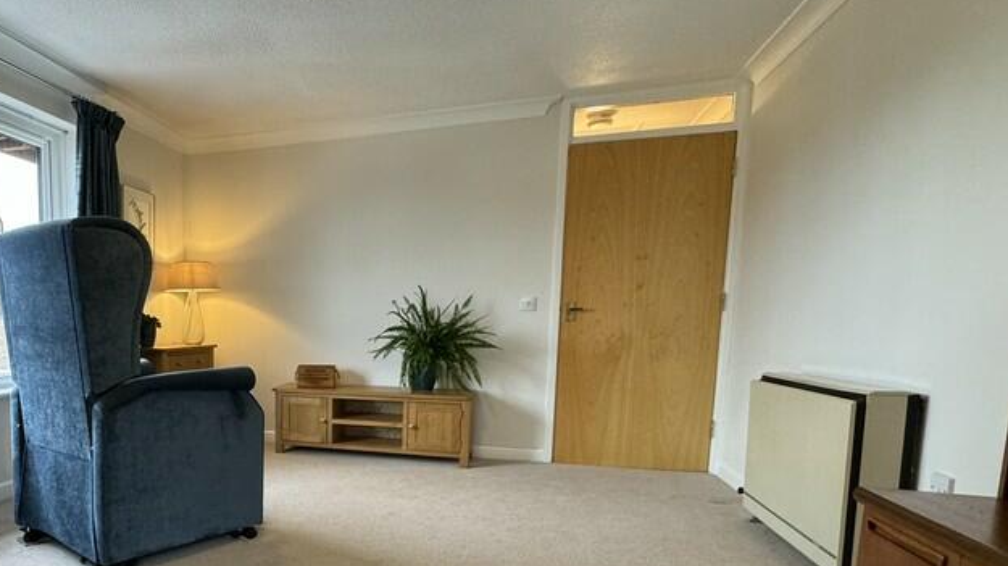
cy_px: 402
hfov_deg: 68.5
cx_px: 234
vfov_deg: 44.9
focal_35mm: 25
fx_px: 668
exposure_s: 1/100
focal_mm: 2.22
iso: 200
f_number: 2.2
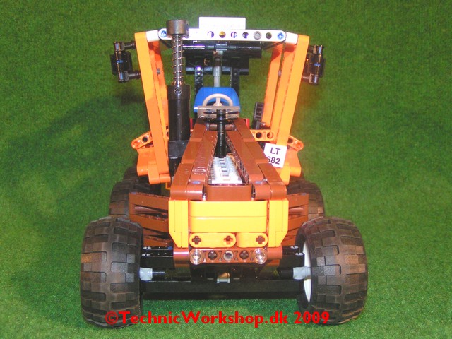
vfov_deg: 37.7
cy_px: 170
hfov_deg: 49.0
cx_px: 226
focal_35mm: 38
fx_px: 496
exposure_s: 1/40
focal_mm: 5.8
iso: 200
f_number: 2.8
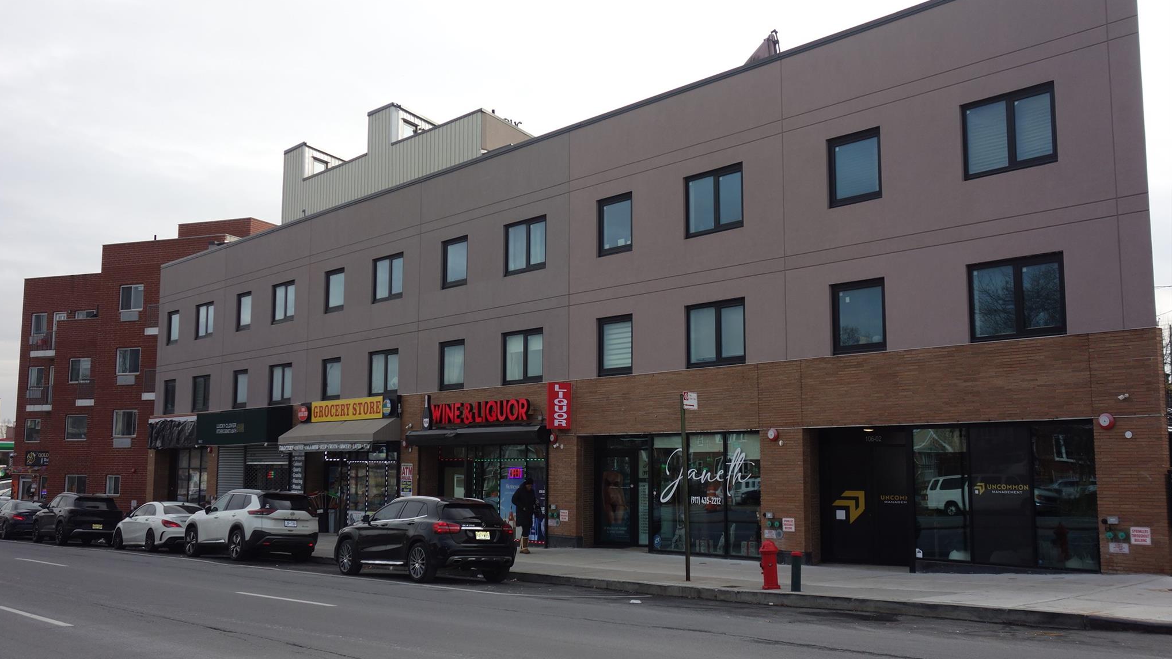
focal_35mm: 39
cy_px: 306
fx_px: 1212
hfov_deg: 51.6
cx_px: 584
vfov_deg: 30.4
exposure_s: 1/800
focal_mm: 13.58
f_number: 2.8
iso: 125
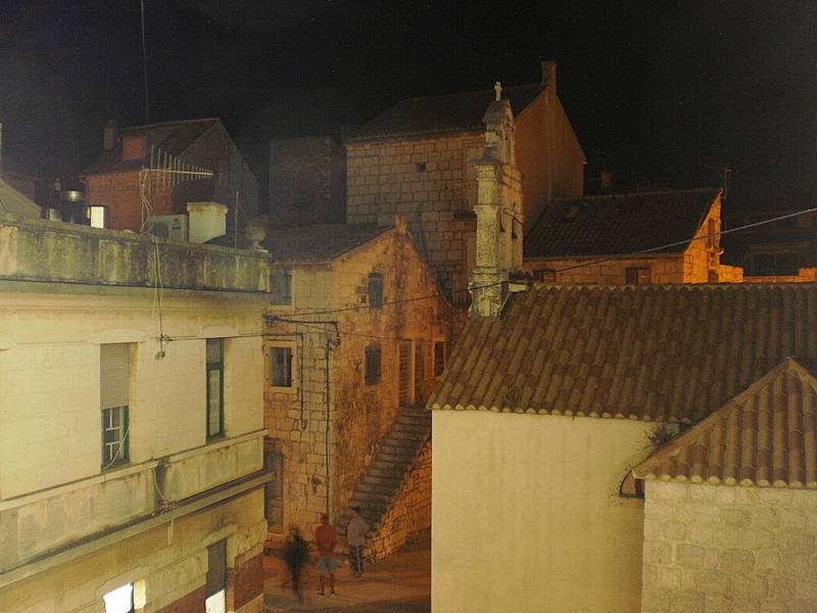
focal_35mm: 38
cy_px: 306
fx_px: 897
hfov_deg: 49.0
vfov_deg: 37.7
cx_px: 408
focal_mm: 6.3
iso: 200
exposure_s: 2
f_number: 3.1
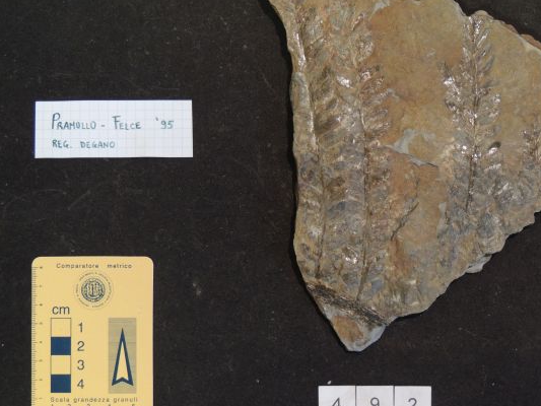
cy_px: 202
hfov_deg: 23.2
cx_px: 323
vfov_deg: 17.6
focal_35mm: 84
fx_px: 1313
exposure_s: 1/20
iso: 400
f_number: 3.9
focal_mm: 12.4
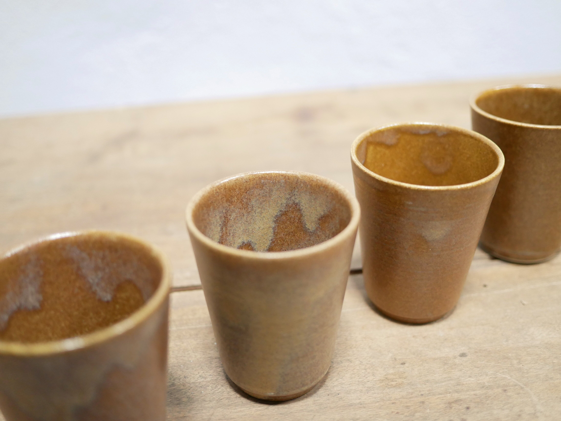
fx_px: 649
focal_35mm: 40
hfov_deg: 46.8
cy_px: 210
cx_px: 280
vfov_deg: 36.0
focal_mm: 20
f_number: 1.7
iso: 1600
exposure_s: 1/60
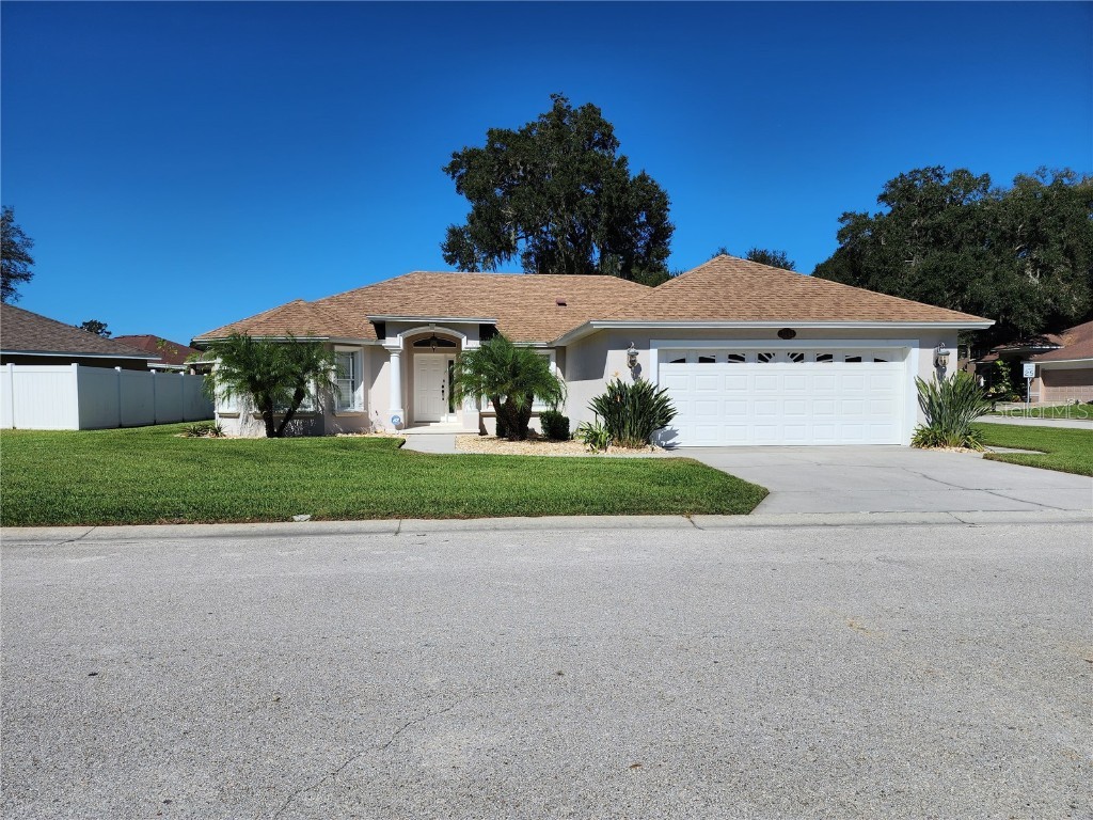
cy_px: 410
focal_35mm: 23
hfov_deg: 73.9
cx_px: 546
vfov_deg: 58.9
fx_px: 726
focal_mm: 6.4
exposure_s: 1/2180
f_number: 1.8
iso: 12
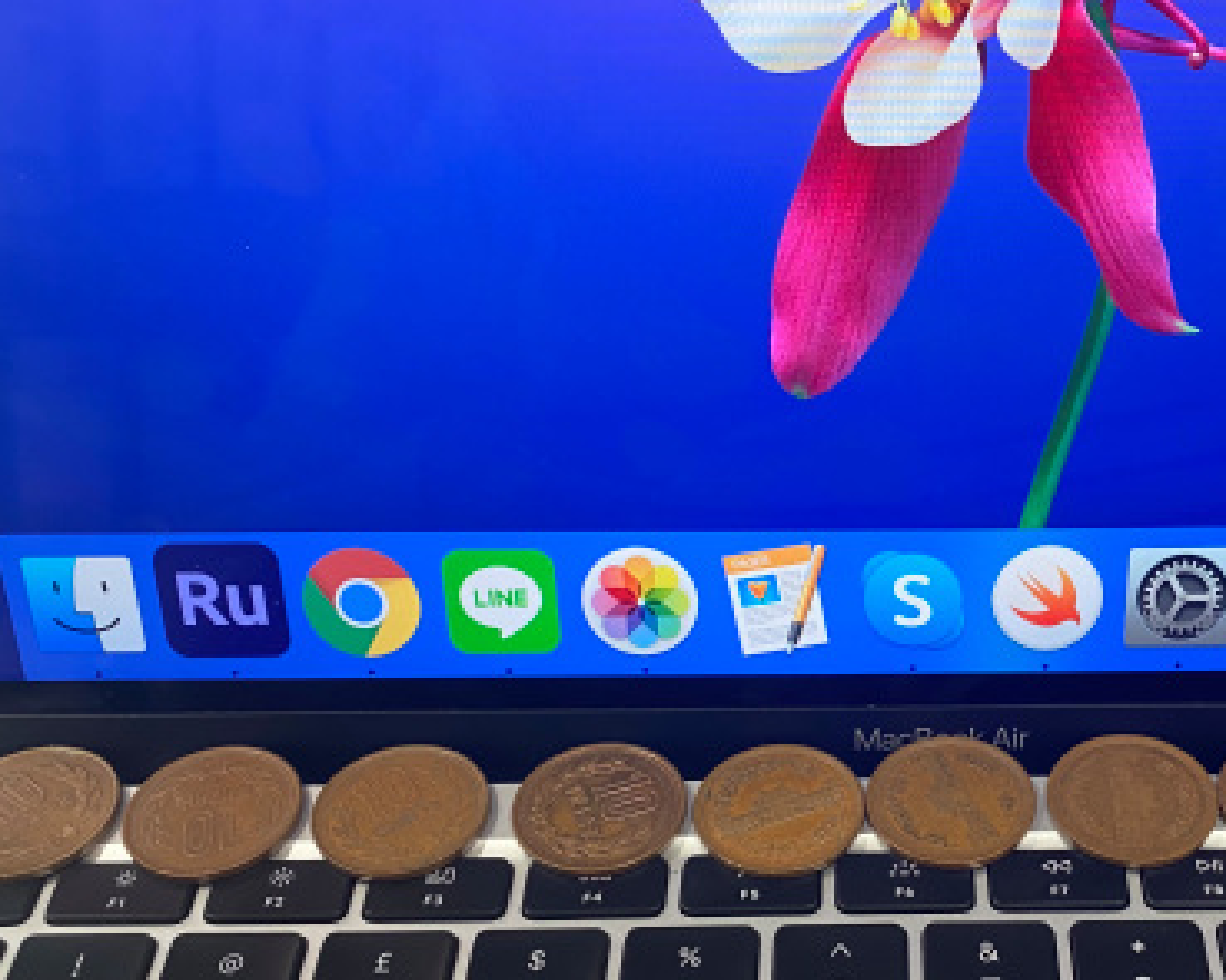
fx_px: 1596
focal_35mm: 44
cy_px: 714
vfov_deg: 33.6
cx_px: 917
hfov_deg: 40.8
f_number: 1.8
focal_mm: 4.25
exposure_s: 1/60
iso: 100
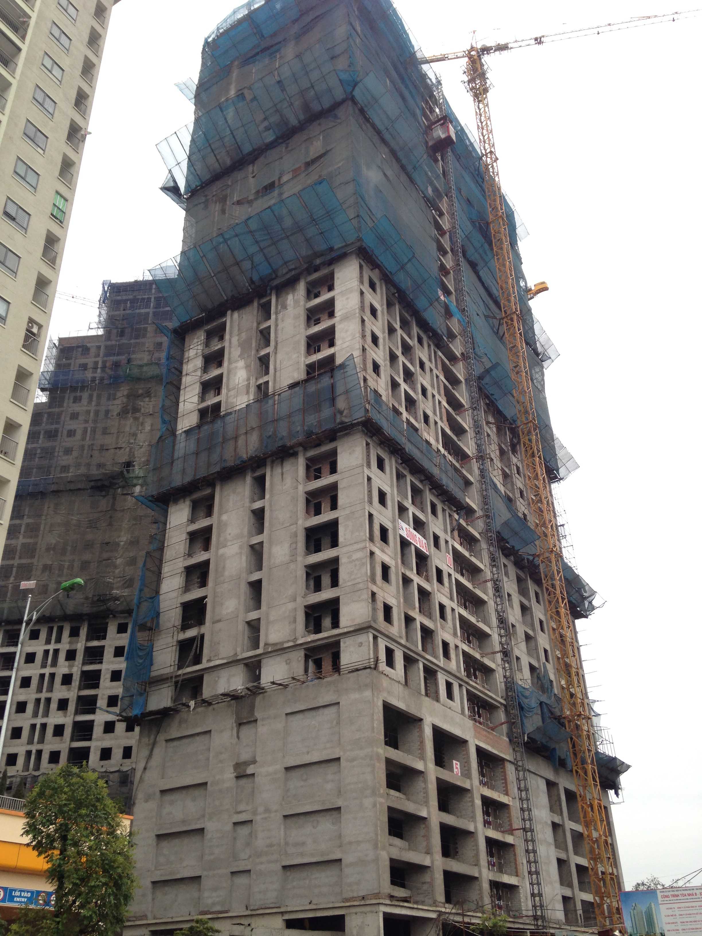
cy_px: 468
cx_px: 351
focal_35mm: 33
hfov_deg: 42.9
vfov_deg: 55.4
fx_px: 892
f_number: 2.4
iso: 64
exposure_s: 1/120
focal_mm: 4.12
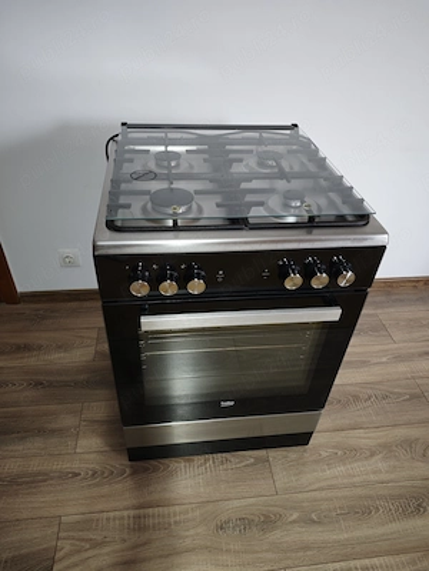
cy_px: 286
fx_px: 380
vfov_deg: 73.9
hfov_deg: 58.9
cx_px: 214
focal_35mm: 23
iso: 500
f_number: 1.6
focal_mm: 6.55
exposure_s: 1/50
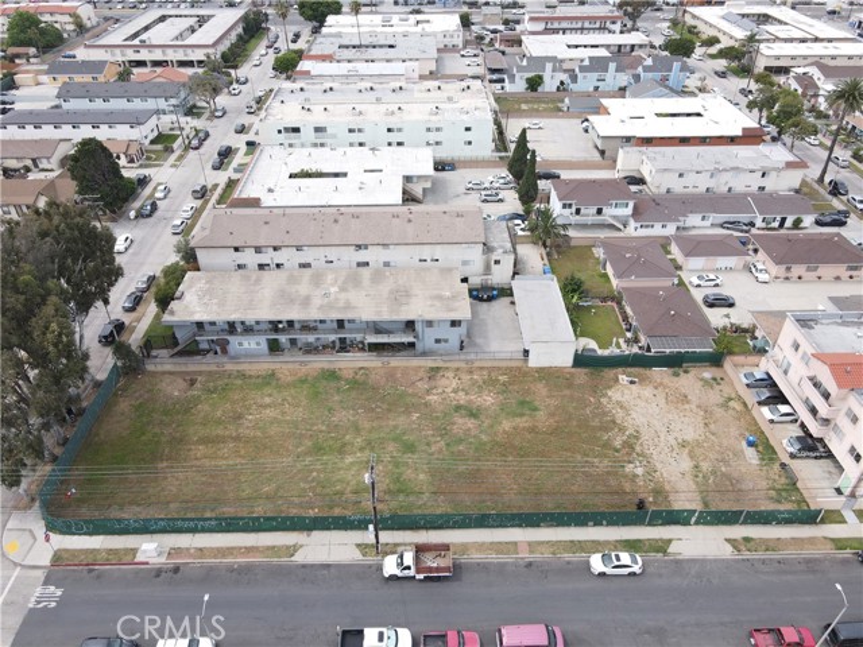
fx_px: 598
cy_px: 324
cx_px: 432
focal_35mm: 24
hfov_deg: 71.6
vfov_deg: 56.8
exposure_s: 1/25
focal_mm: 4.5
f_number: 2.8
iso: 100
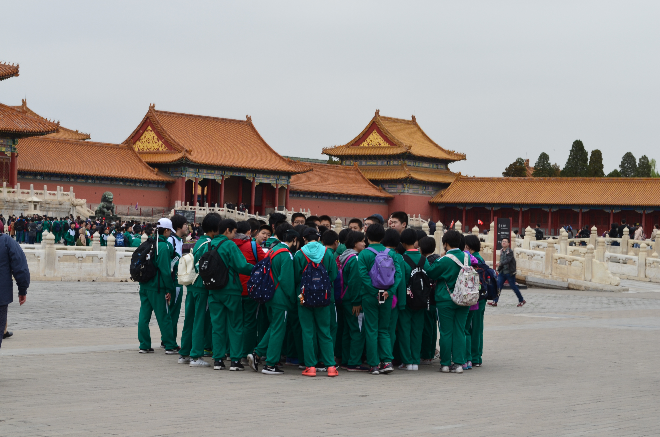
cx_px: 330
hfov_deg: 24.7
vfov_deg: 16.5
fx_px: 1509
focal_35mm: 82
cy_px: 218
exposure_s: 1/60
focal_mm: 55
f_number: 10
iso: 250
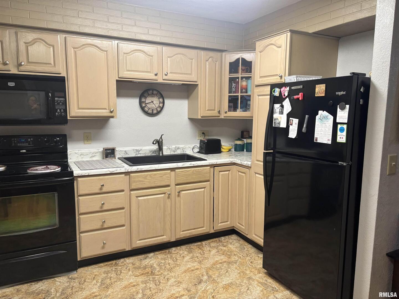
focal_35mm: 26
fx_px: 300
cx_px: 200
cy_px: 150
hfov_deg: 67.3
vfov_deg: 53.1
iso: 125
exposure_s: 1/60
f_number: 1.6
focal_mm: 5.96
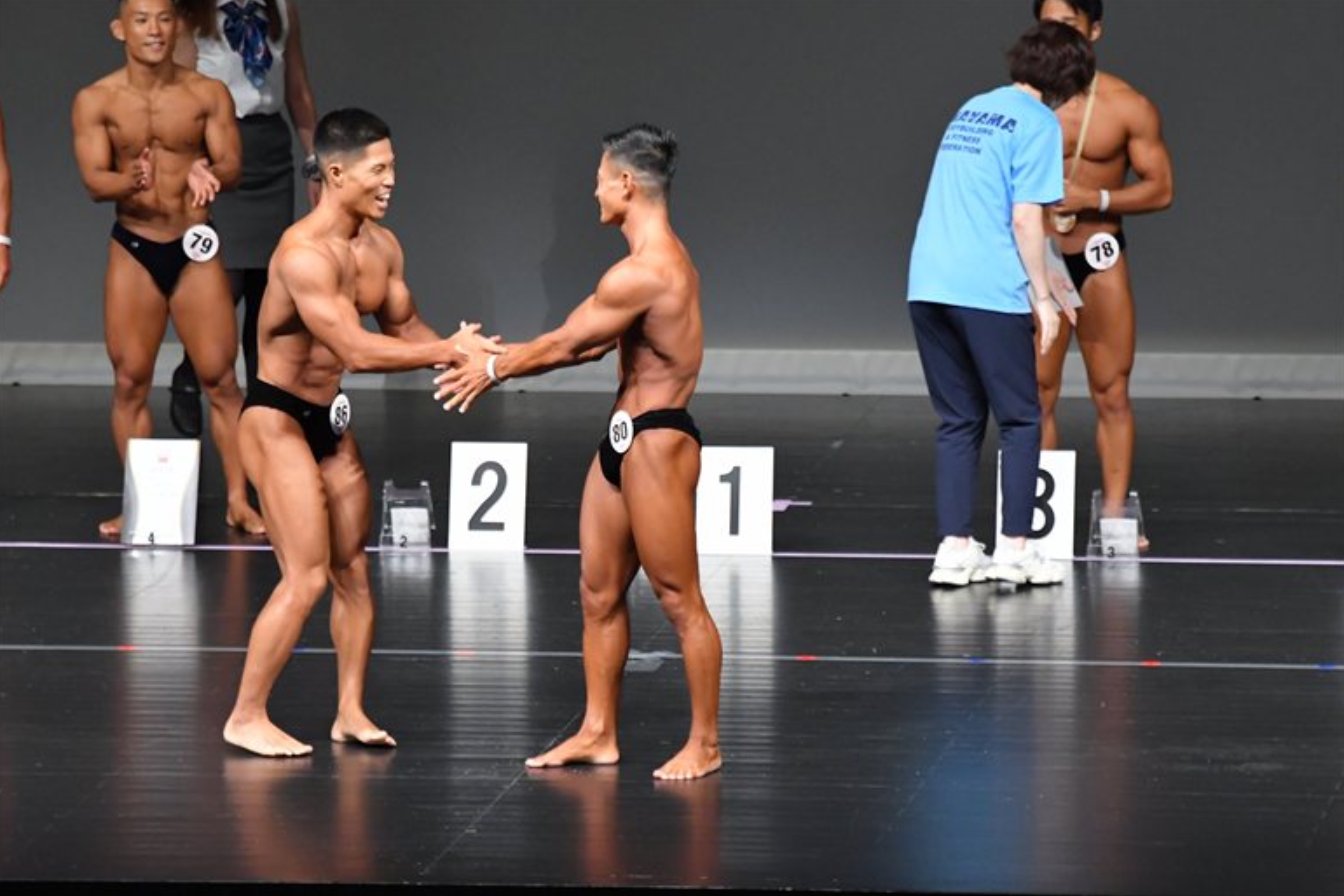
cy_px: 447
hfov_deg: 6.8
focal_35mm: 302
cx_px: 669
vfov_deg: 4.5
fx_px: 11272
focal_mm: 200
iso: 5000
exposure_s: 1/400
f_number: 5.6
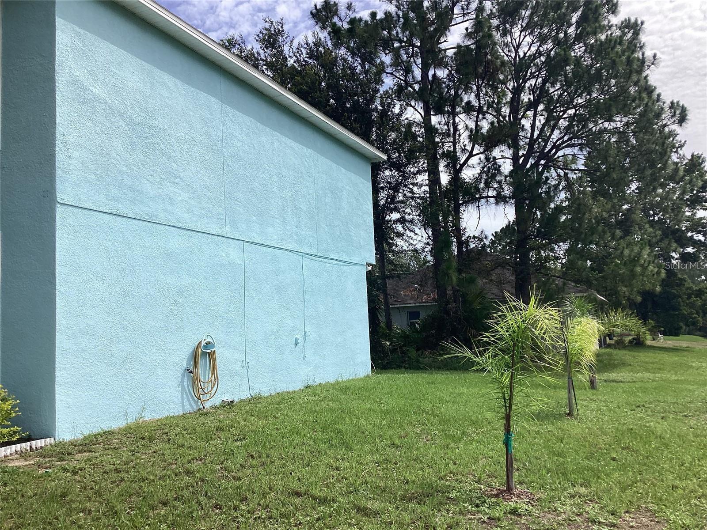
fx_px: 633
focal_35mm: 31
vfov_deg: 45.4
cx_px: 354
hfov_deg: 58.4
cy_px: 265
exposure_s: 1/1698
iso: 25
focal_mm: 3.3
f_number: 2.4
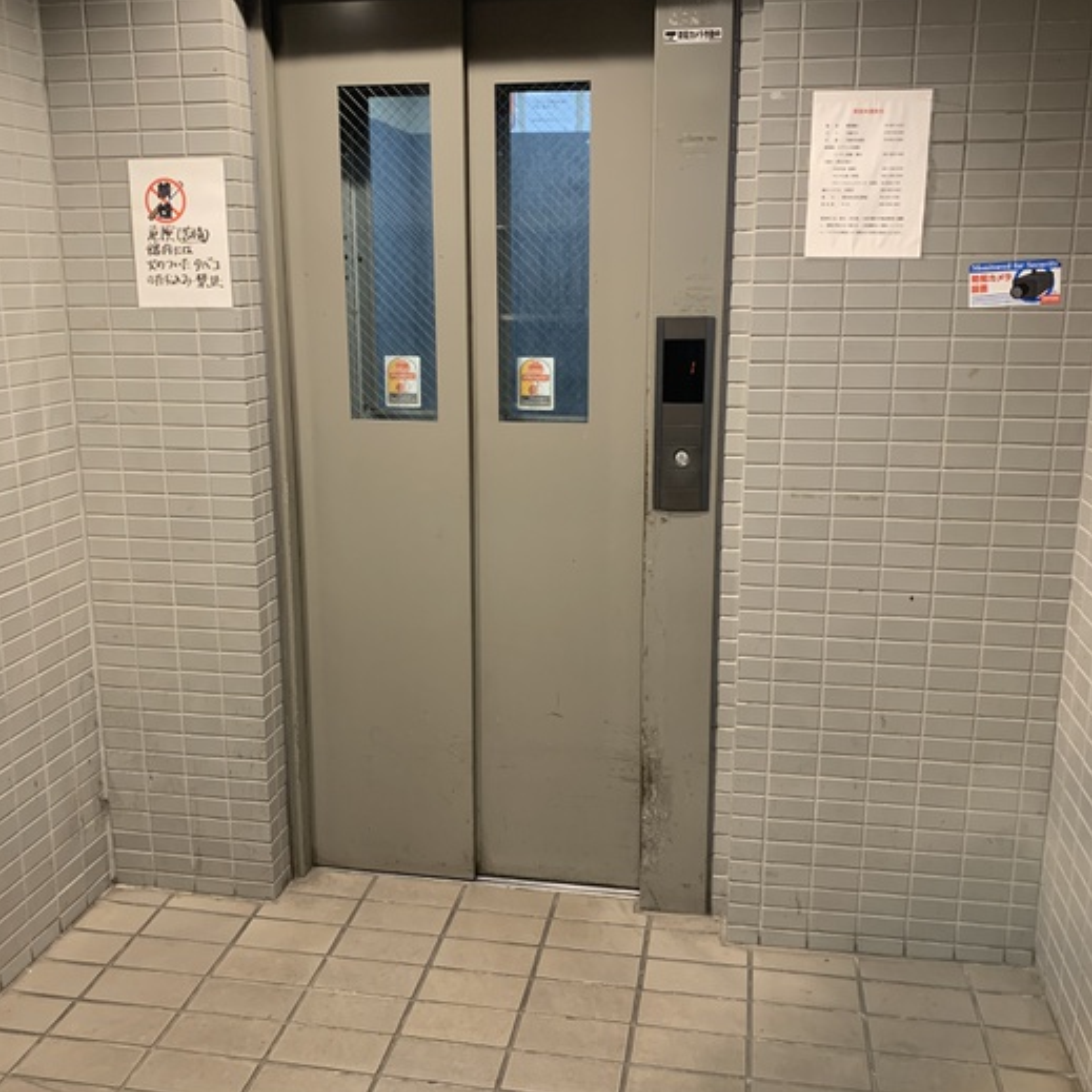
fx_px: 1106
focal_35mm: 31
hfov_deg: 52.5
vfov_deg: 52.5
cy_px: 520
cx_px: 544
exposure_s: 1/60
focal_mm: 4.25
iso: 200
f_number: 1.8
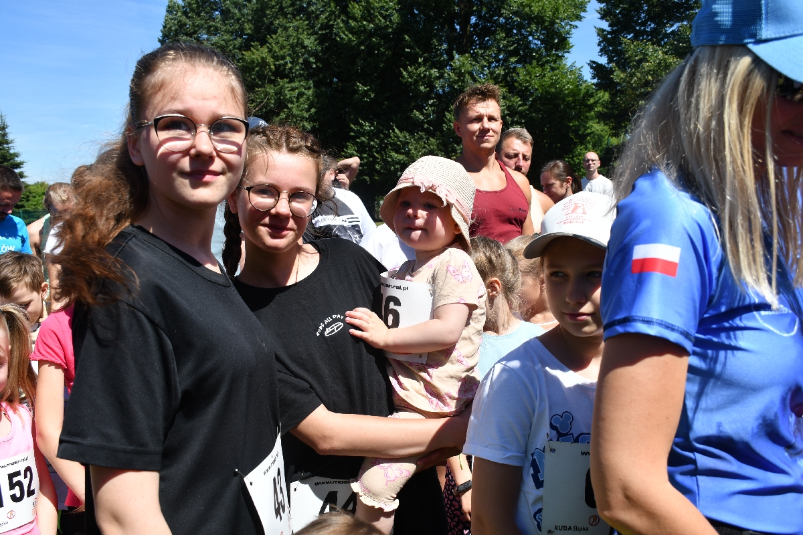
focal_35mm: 34
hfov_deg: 55.8
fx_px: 758
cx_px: 402
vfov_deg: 38.9
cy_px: 268
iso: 100
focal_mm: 23
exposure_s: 1/320
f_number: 6.3
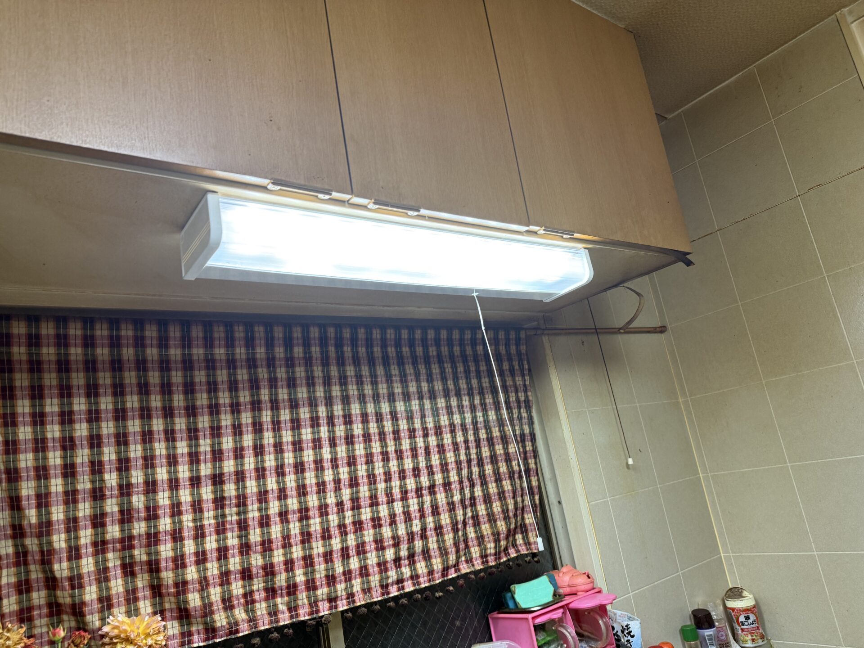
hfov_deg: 71.6
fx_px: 599
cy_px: 324
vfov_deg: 56.8
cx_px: 432
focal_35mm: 24
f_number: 1.78
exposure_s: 1/60
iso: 200
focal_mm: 6.76
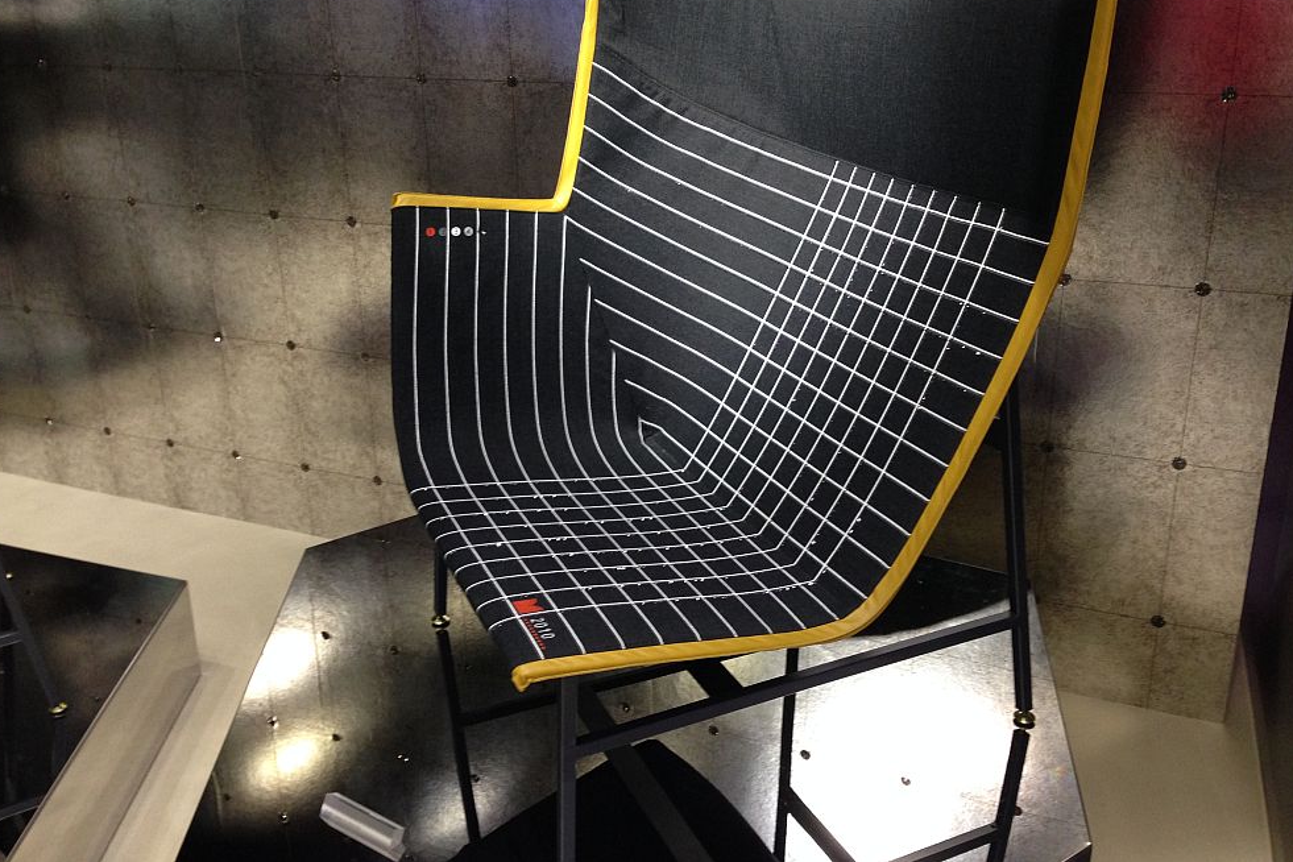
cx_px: 641
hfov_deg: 54.4
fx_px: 1257
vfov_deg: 37.8
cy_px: 369
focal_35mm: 35
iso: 160
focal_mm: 4.12
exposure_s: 1/20
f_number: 2.4
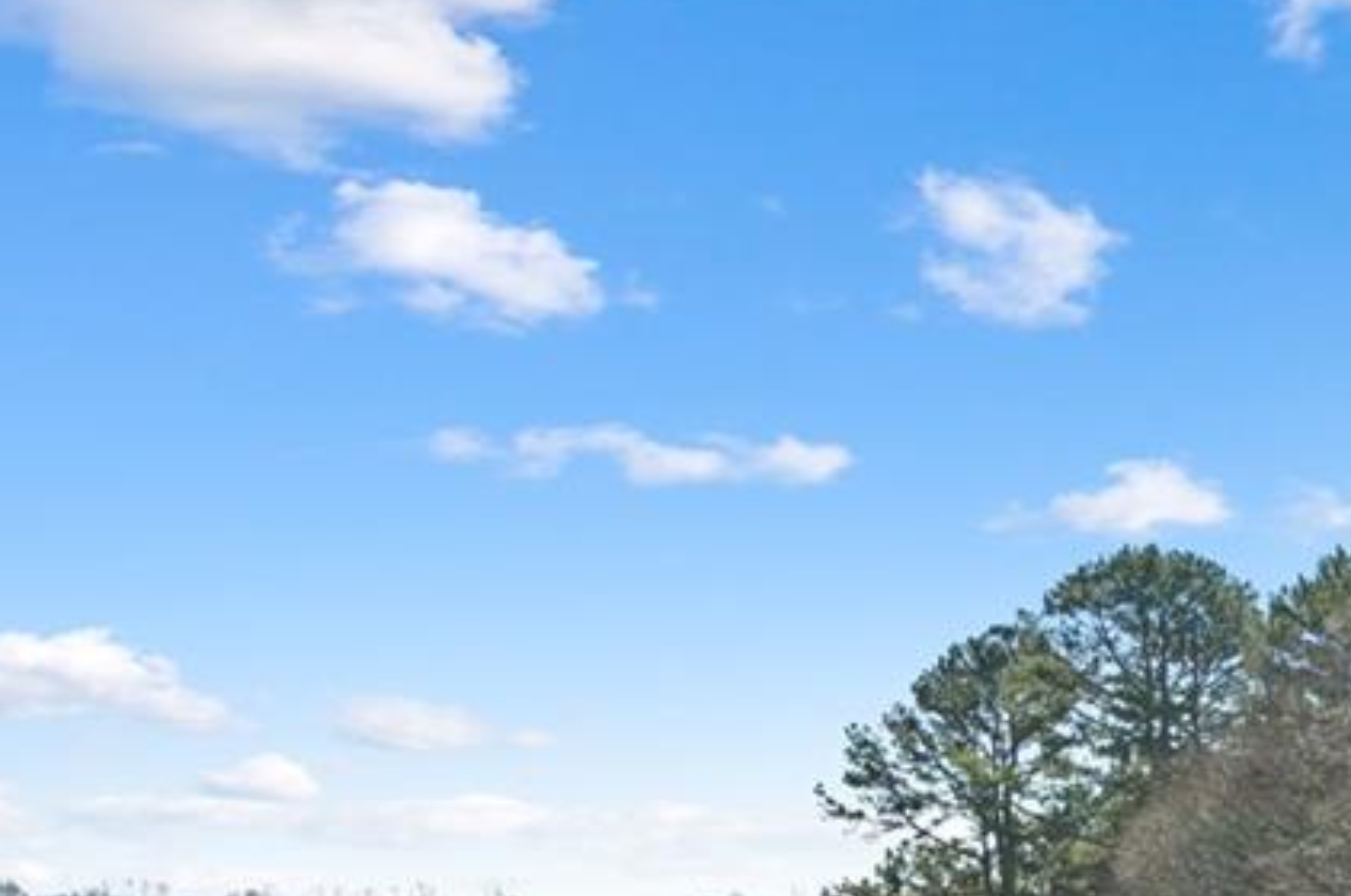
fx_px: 3185
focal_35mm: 85
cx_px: 1530
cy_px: 942
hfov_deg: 22.4
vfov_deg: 15.7
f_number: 8
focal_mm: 35
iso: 250
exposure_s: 1/500
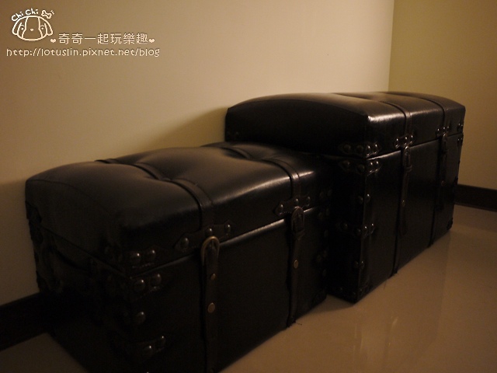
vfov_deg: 49.7
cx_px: 248
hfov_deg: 63.4
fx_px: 402
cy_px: 186
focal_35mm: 28
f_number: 2.5
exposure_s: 1/8
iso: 400
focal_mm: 14
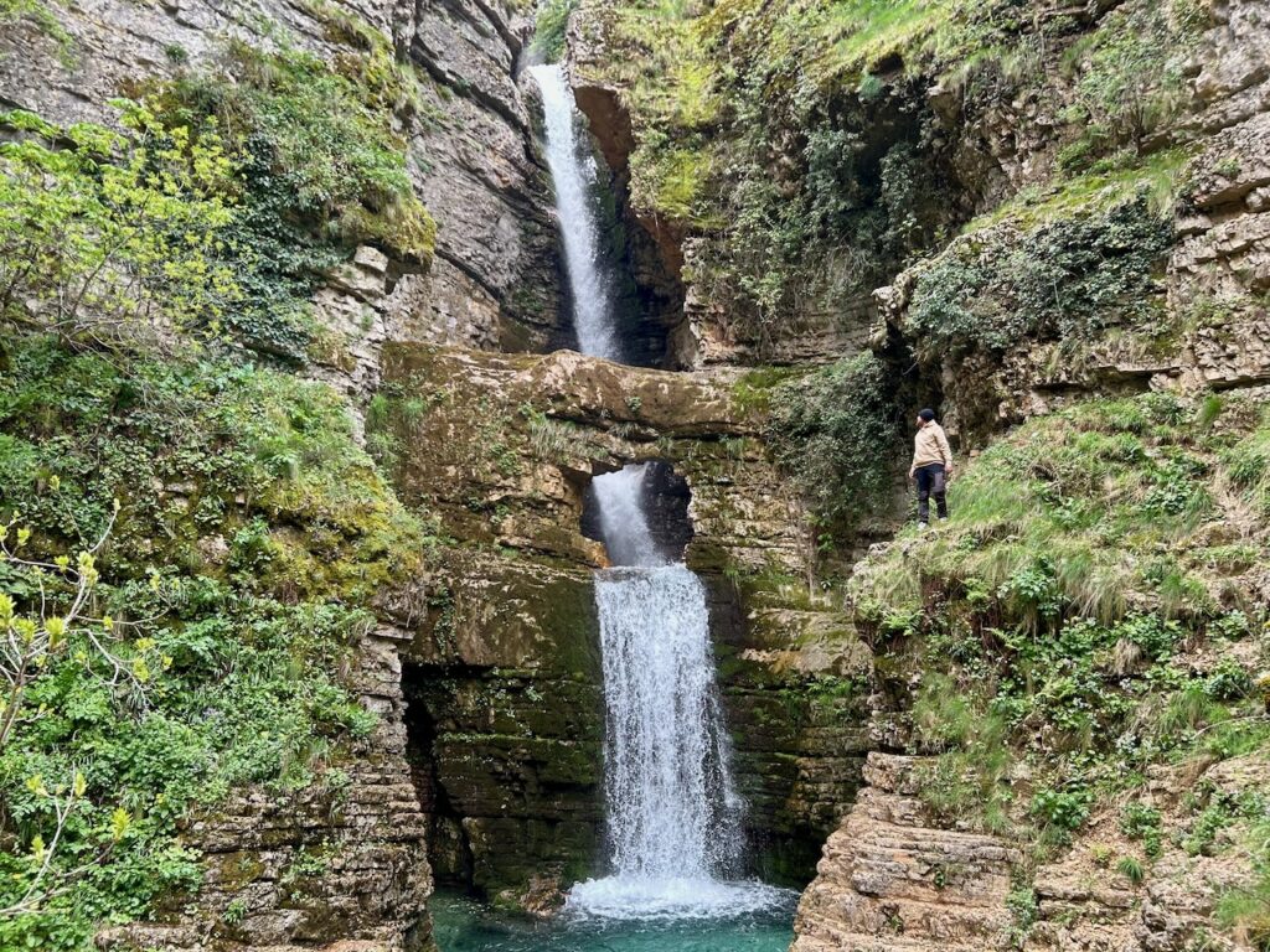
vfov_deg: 53.1
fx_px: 954
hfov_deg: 67.3
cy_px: 476
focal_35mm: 26
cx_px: 635
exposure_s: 1/238
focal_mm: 5.7
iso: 40
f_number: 1.5
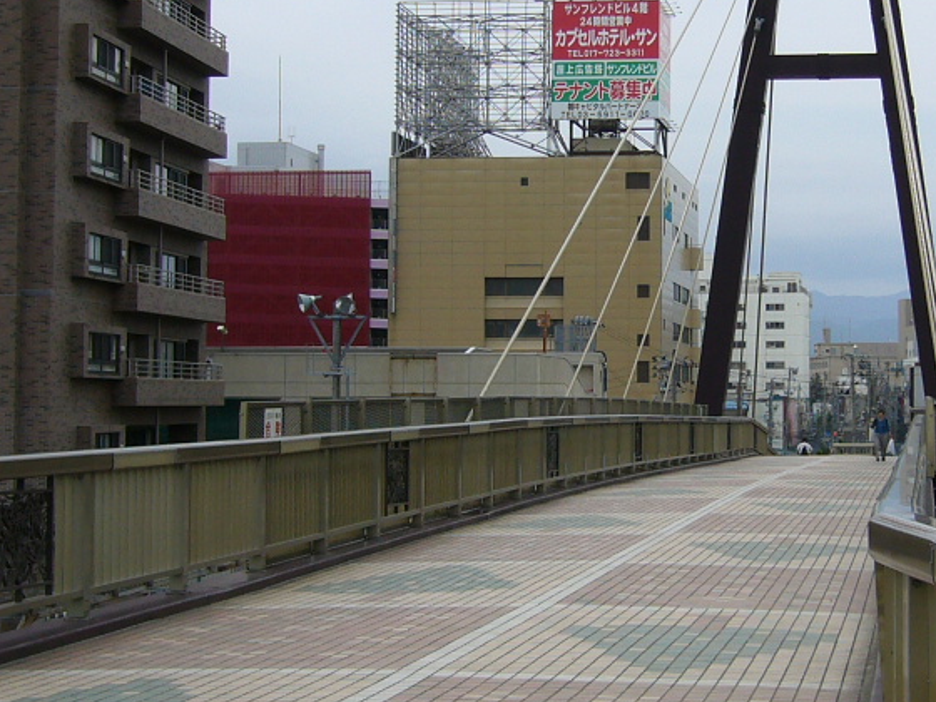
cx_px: 667
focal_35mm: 80
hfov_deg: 24.2
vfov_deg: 18.4
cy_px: 282
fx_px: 2163
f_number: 2.8
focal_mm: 5.8
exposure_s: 1/640
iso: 80
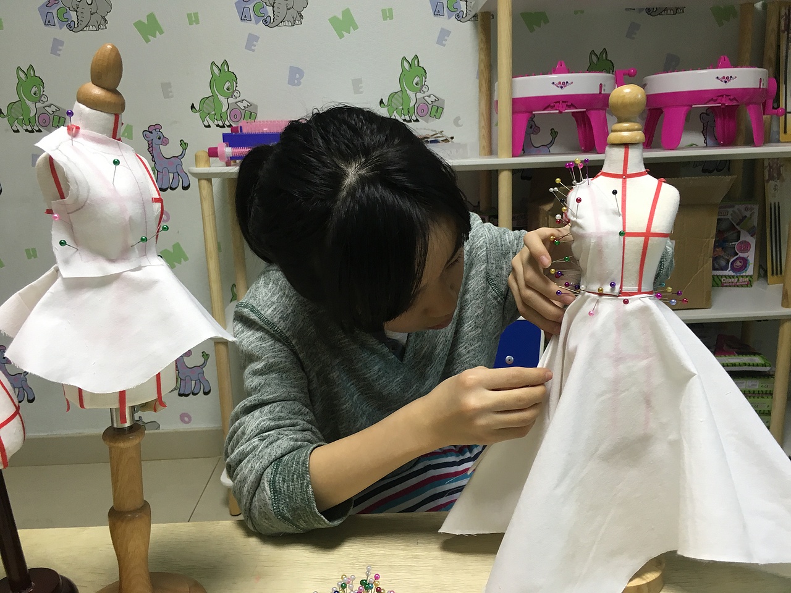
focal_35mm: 29
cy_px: 296
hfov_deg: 61.7
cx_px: 396
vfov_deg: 48.2
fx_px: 663
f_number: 2.2
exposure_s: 1/33
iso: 100
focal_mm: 4.15
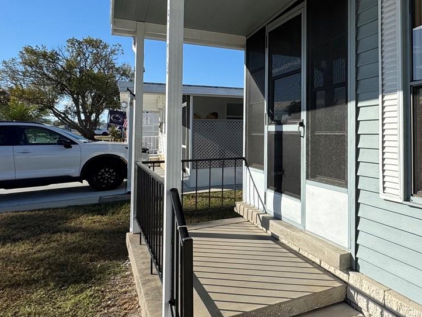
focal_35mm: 31
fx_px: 378
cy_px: 118
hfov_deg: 53.7
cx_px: 349
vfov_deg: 45.0
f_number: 2.2
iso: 50
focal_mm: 2.22
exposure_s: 1/2674
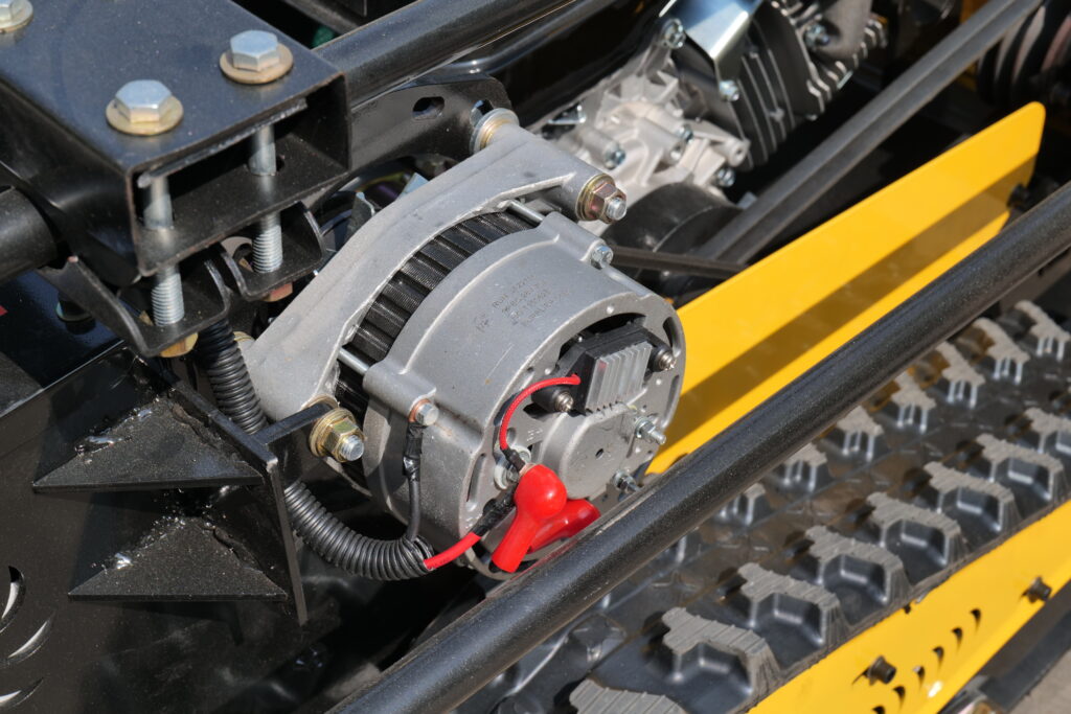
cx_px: 536
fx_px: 1785
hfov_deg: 33.4
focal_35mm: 60
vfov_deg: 22.6
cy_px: 357
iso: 100
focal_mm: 60
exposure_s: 1/80
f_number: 13
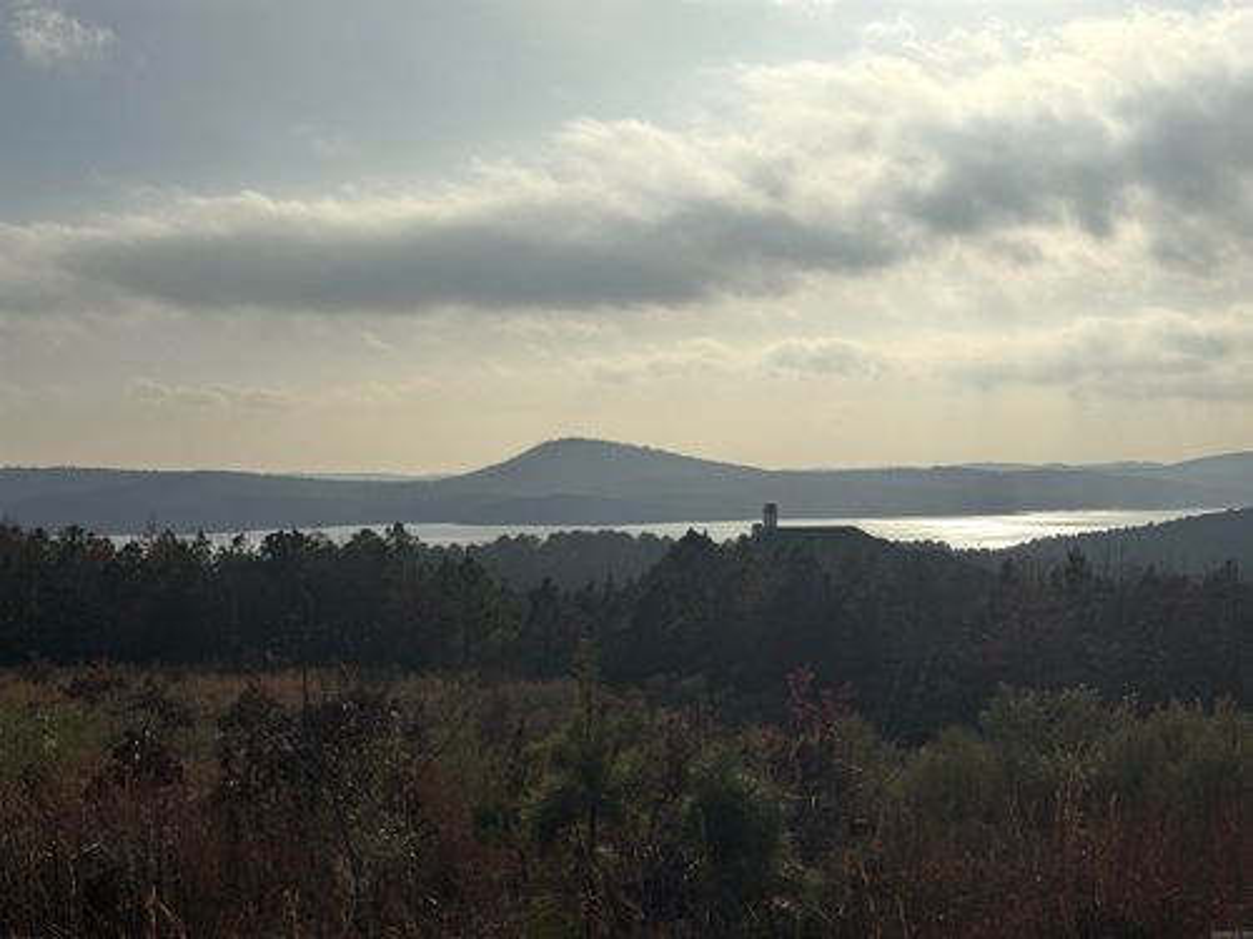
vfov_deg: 28.0
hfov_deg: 36.8
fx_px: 1882
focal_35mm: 52
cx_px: 626
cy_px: 470
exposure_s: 1/18519
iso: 25
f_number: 1.6
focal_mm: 5.96
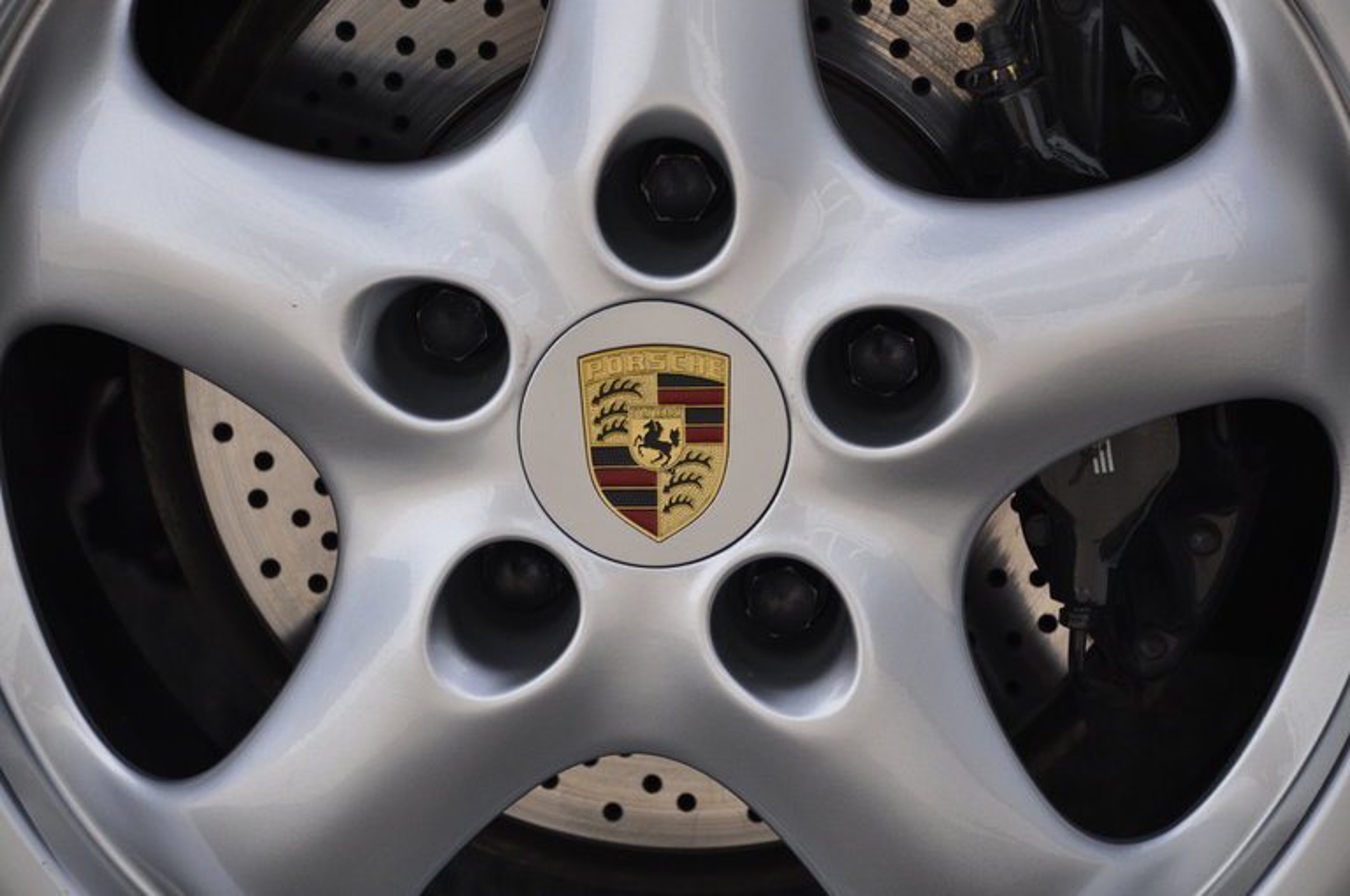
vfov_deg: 6.3
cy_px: 448
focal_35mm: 218
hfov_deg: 9.5
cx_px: 675
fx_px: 8146
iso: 500
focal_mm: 145
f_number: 6
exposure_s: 1/640
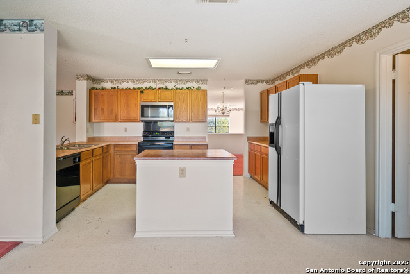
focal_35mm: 16
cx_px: 205
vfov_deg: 73.8
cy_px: 137
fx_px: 182
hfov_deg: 96.7
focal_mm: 16
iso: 800
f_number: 4
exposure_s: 1
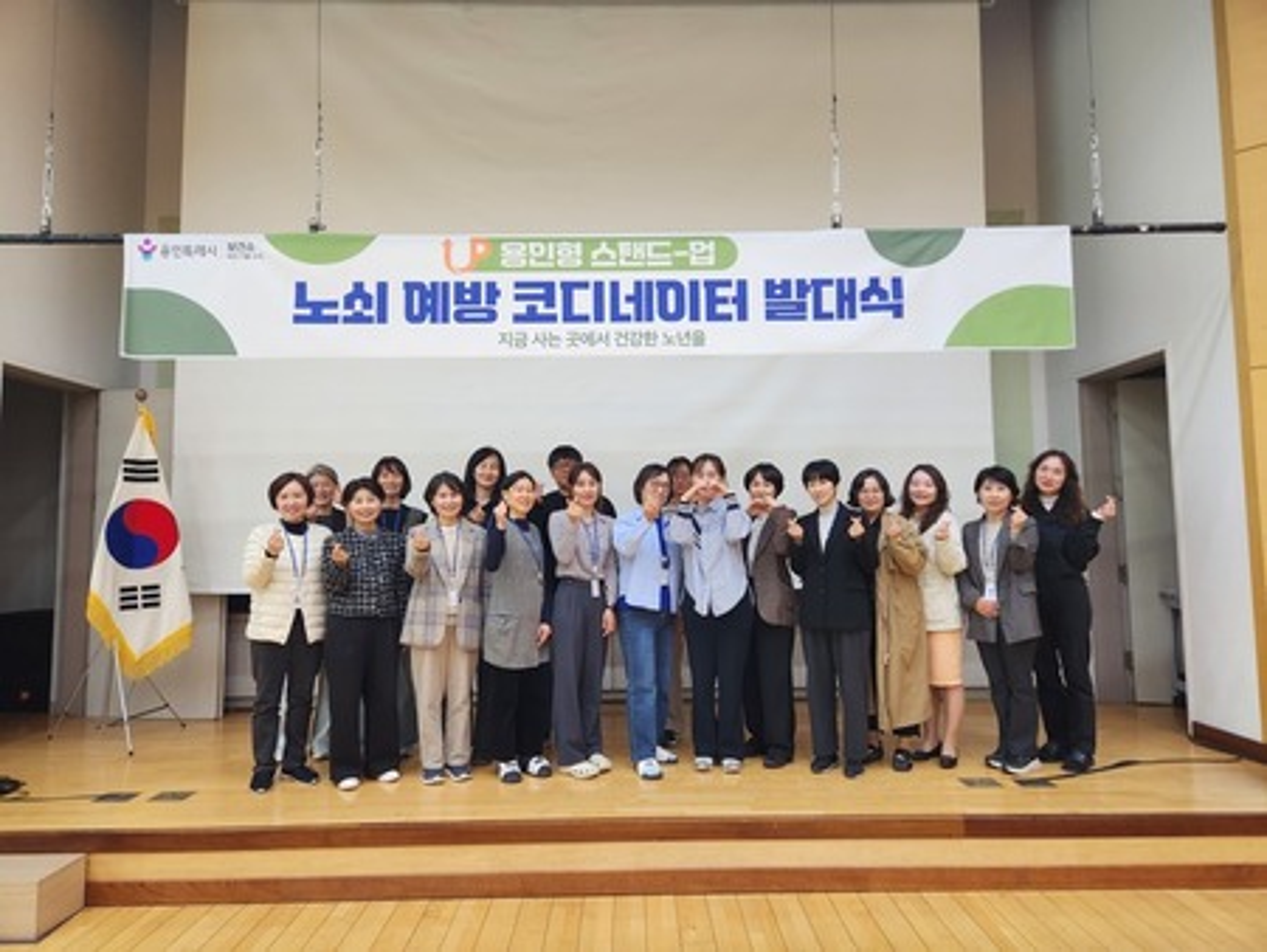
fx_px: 842
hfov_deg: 73.9
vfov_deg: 58.9
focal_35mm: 23
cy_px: 476
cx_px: 634
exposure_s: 1/120
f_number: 1.8
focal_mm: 5.4
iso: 160
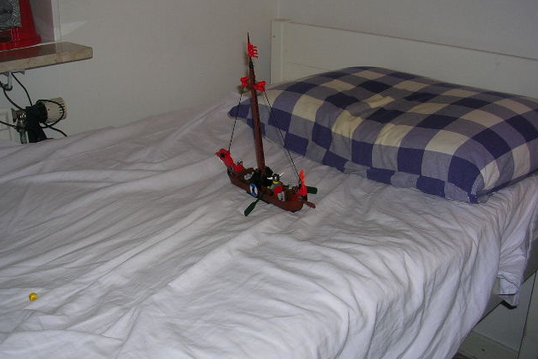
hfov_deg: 48.4
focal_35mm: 40
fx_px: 598
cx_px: 268
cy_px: 166
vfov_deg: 33.4
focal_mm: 5.8
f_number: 2.8
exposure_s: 1/60.1
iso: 50
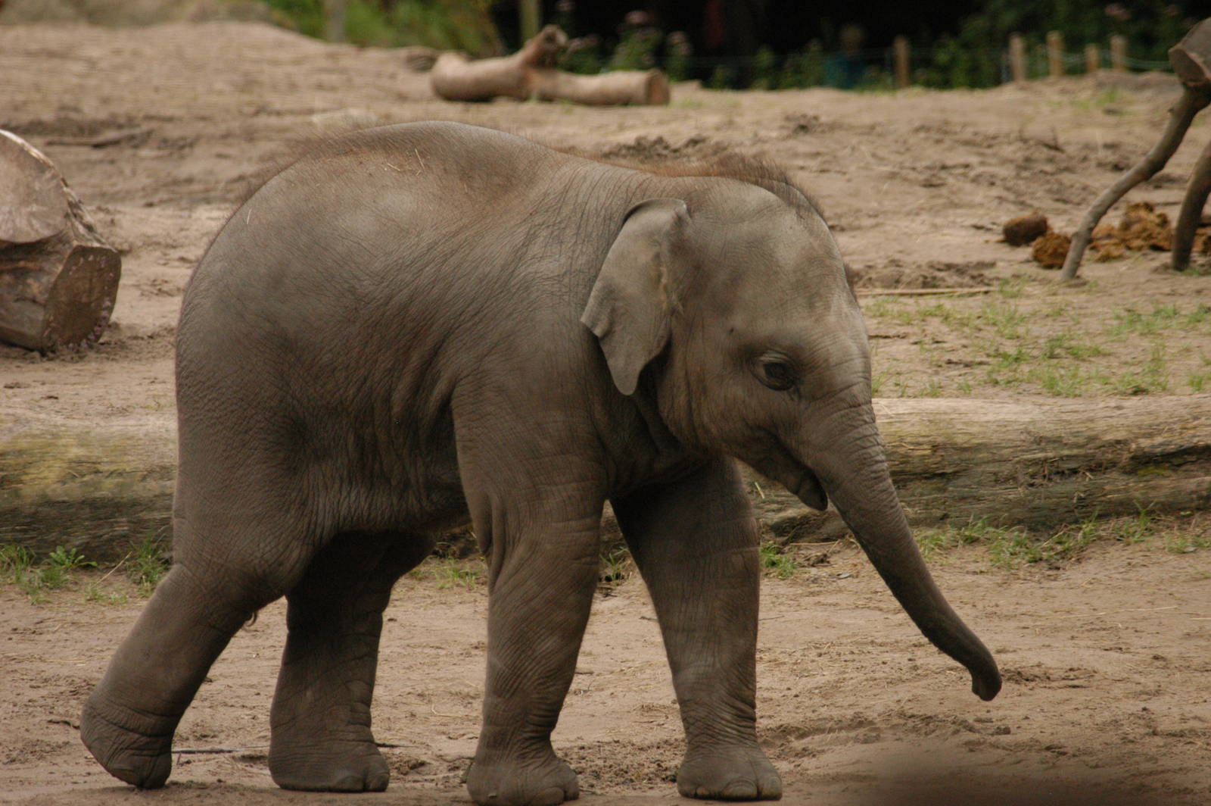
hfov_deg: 6.2
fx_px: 11091
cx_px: 606
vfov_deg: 4.2
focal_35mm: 330
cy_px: 403
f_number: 6
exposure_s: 1/1000
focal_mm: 220
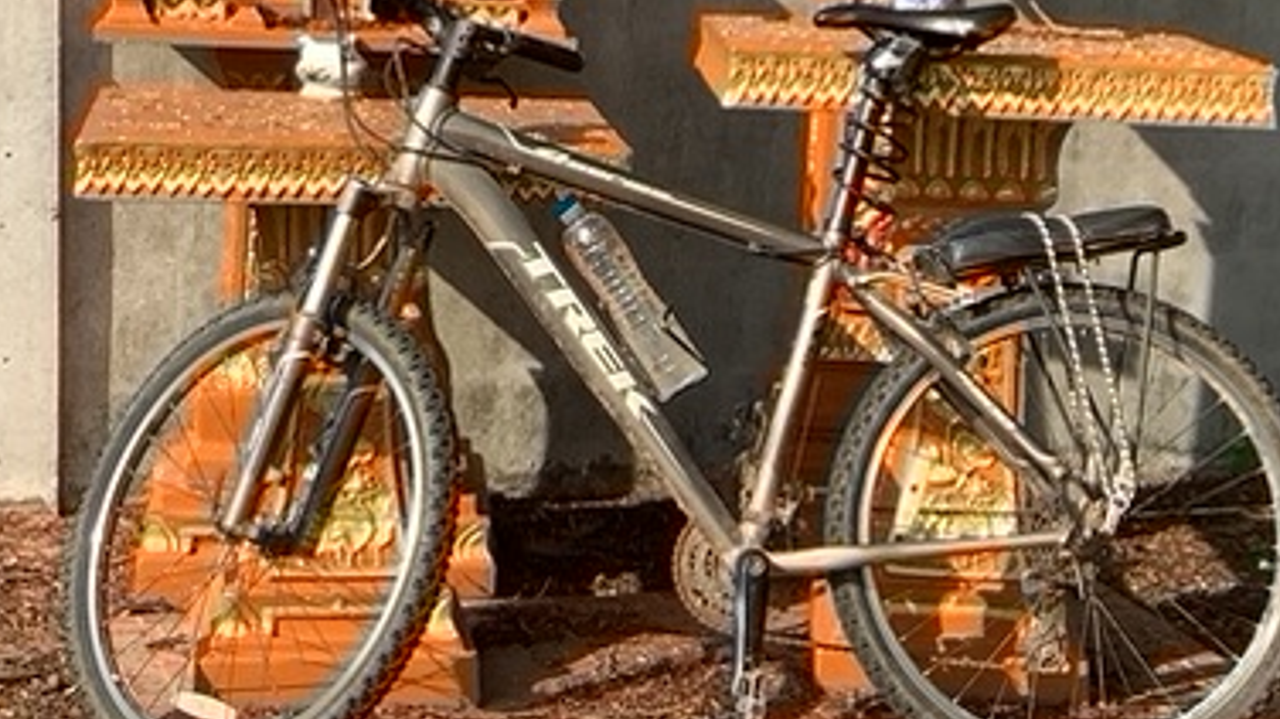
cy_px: 262
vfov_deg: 13.1
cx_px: 606
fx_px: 3121
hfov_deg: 23.2
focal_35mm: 92
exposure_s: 1/905
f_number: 2.4
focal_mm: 3.3
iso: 25
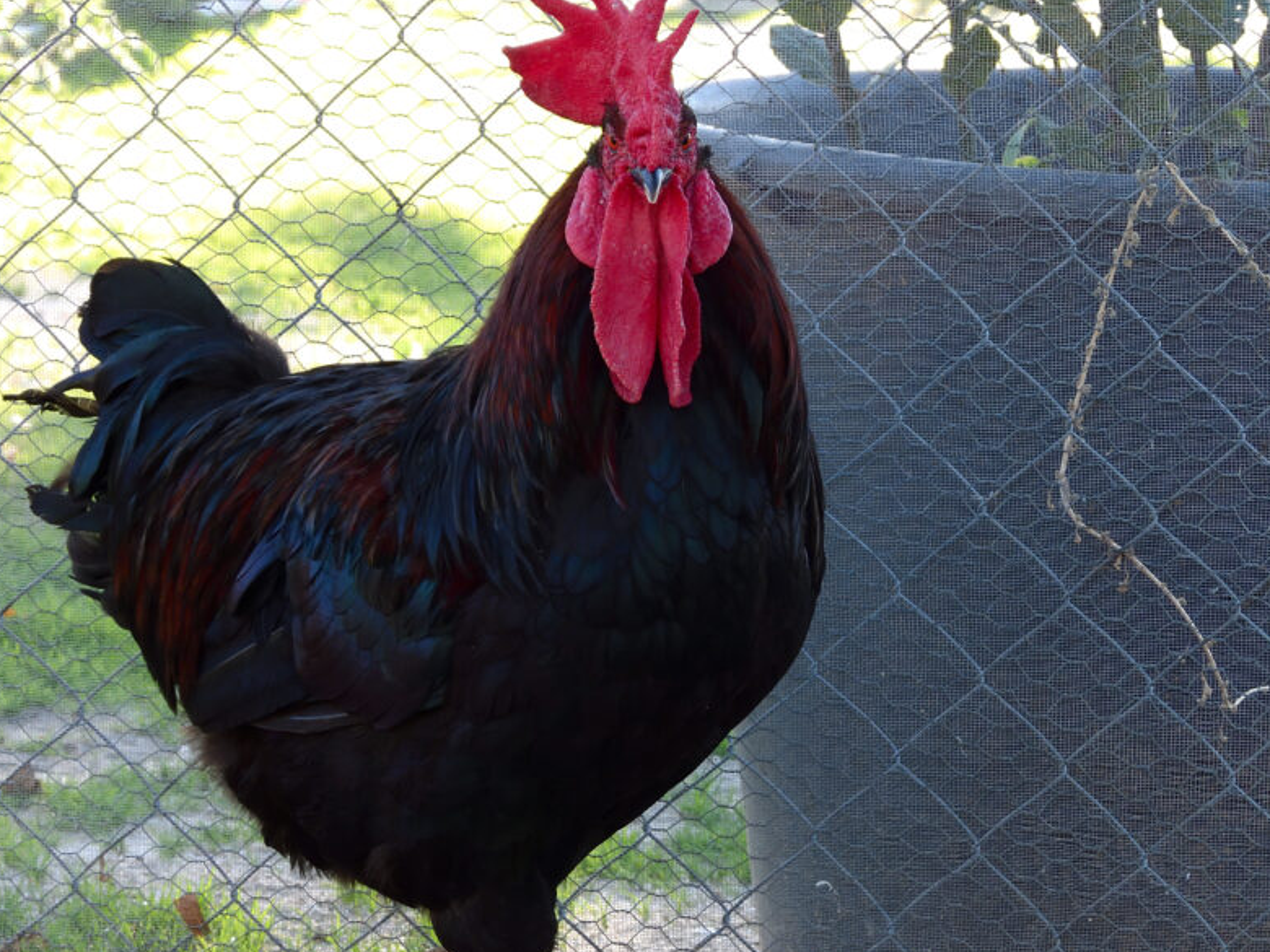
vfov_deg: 8.4
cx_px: 785
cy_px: 560
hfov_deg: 11.2
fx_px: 6494
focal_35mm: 177
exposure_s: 1/60
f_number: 4
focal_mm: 20.7
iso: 125
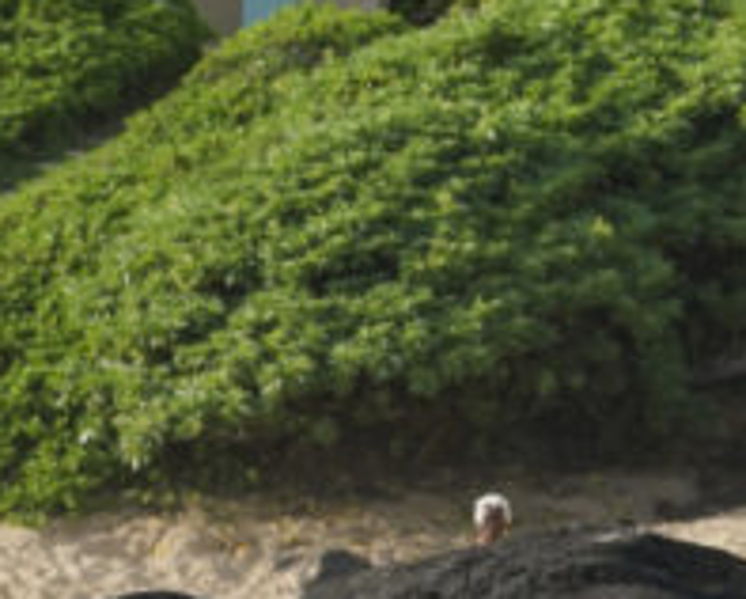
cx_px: 1450
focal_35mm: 439
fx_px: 9702
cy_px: 138
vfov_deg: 3.5
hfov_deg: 4.3
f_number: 10
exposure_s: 1/320
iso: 400
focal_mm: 90
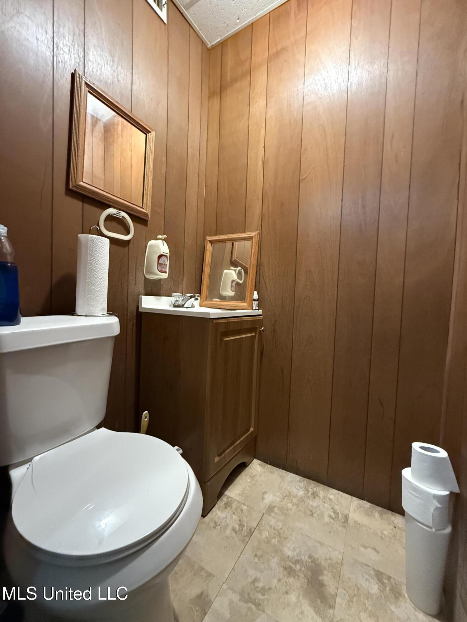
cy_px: 311
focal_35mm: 14
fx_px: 252
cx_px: 234
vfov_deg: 102.1
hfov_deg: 85.7
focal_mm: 2.22
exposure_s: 1/40
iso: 1000
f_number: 2.2
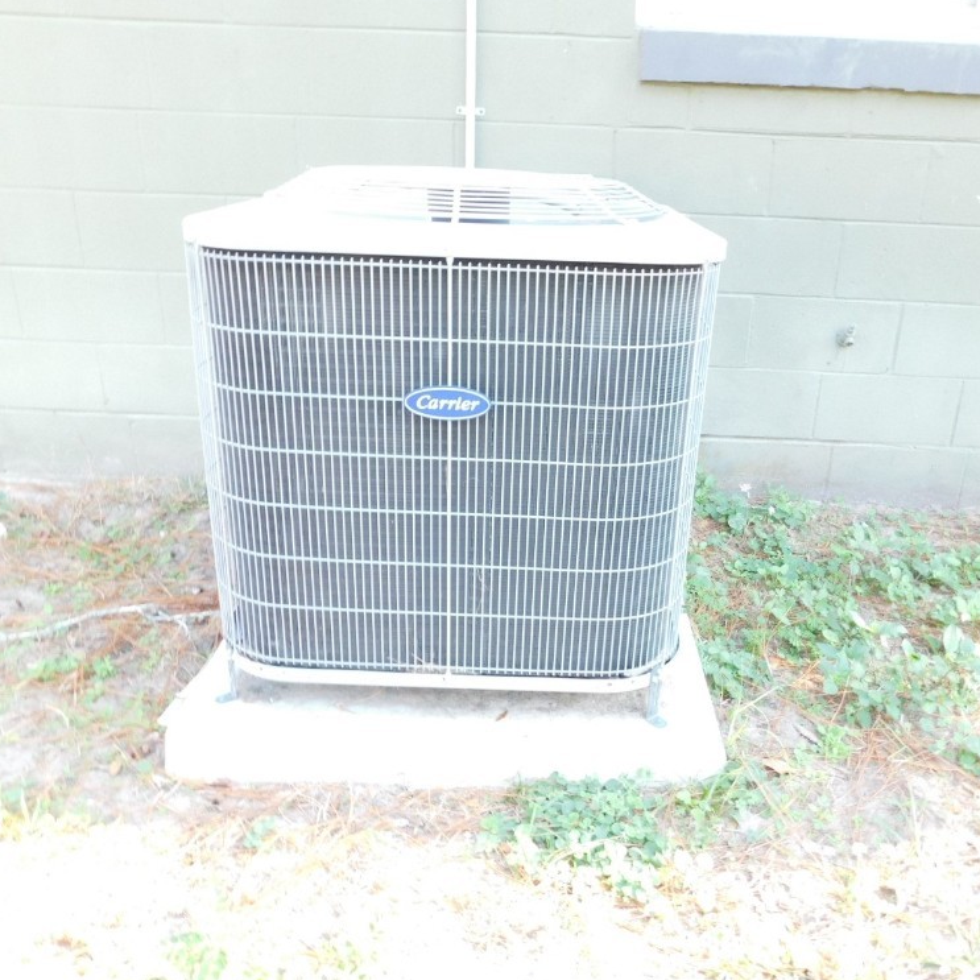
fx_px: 897
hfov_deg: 57.1
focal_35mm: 28
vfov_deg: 57.3
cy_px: 500
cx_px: 549
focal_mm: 4
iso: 140
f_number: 3
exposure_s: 1/30
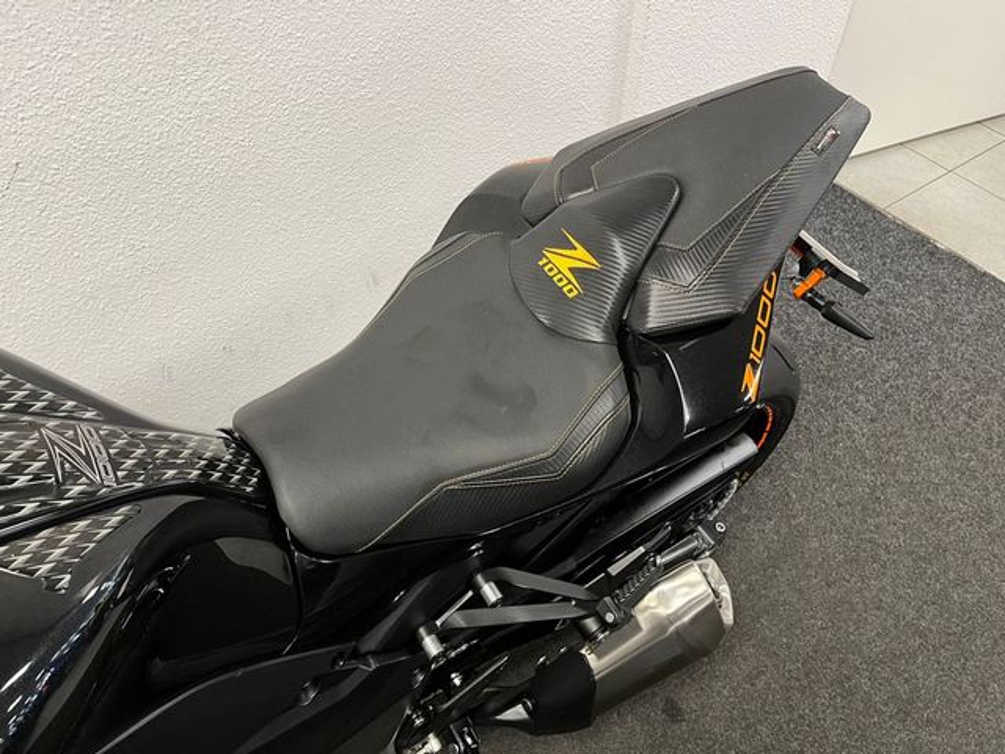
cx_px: 502
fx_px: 755
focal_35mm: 26
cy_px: 377
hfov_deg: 67.3
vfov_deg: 53.1
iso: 125
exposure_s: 1/50
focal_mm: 5.1
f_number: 1.6
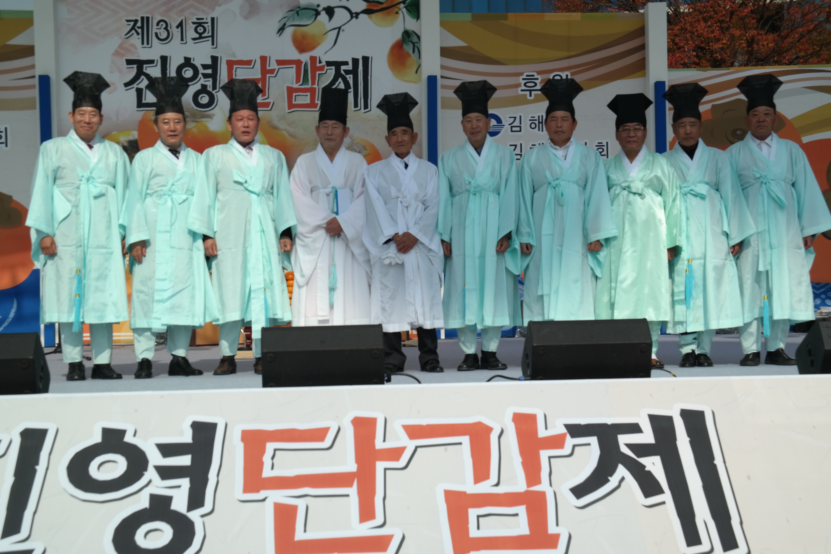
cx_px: 416
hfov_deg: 35.6
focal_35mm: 56
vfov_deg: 24.2
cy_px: 277
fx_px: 1293
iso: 100
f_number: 8
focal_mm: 37
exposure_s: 1/500
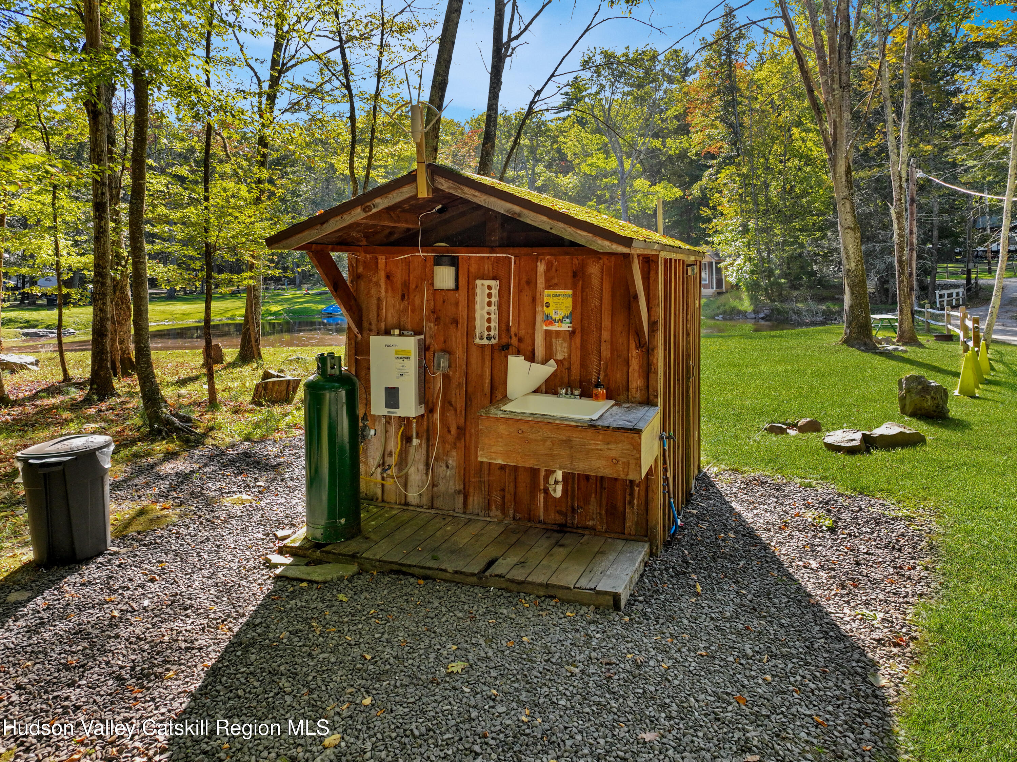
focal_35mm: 24
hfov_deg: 71.6
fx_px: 705
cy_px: 381
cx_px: 508
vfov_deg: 56.8
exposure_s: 1/15
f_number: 2.8
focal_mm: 12.29
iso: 170
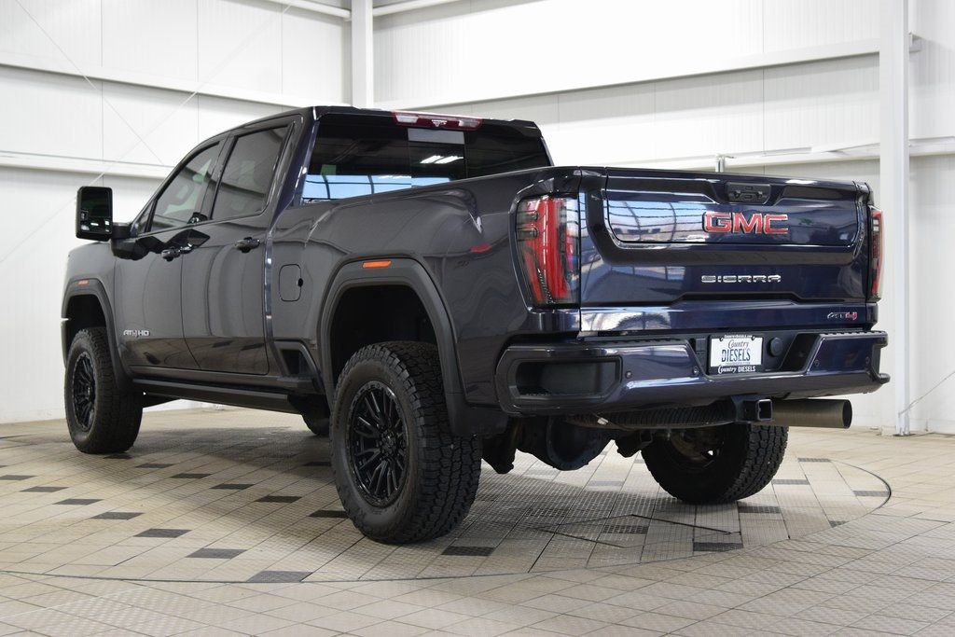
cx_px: 478
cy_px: 318
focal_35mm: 51
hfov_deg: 38.9
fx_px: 1353
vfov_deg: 26.5
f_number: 5
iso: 1600
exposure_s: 1/60
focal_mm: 34
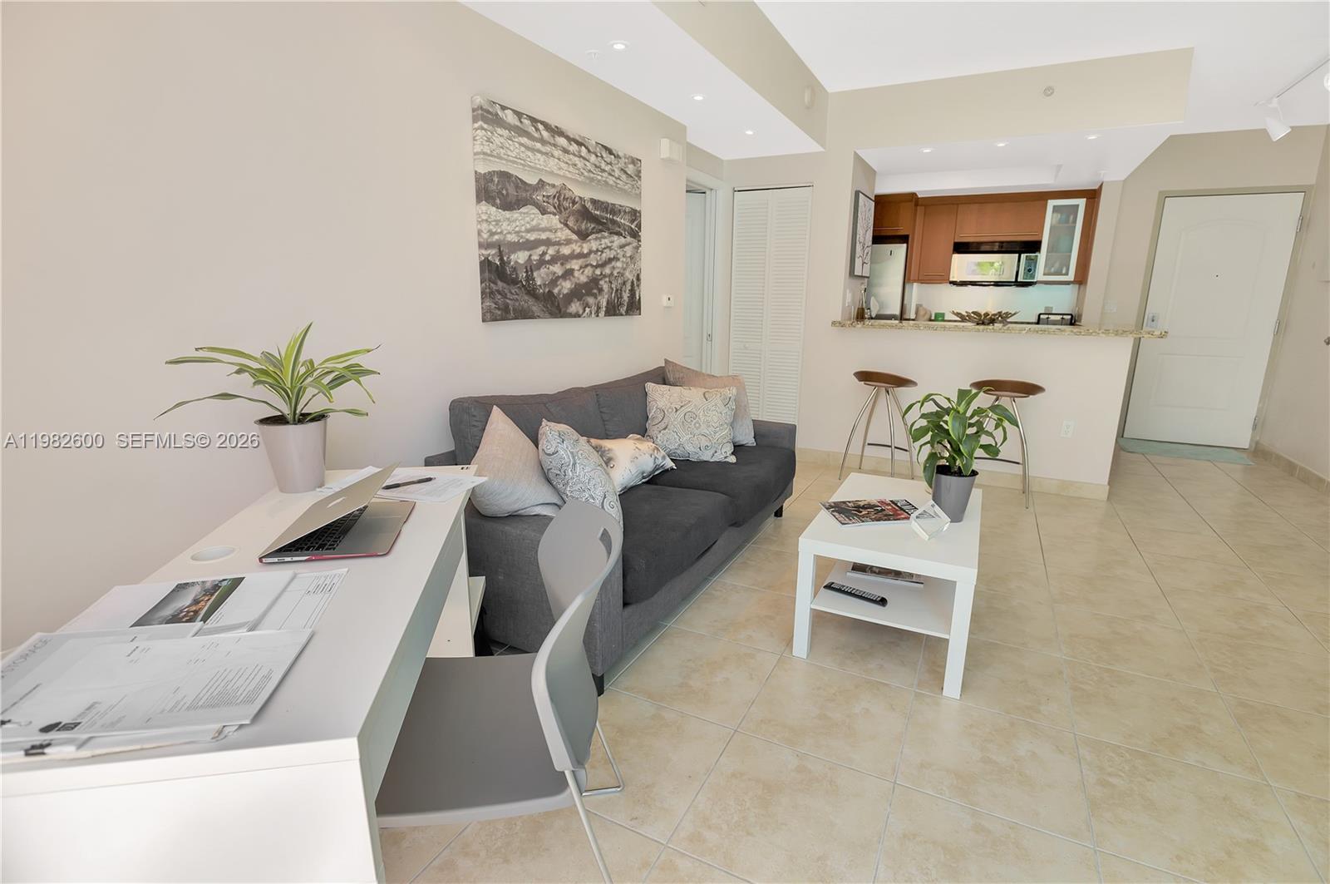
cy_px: 442
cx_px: 665
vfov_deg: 70.3
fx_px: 627
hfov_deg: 93.3
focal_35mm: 17
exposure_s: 1/60
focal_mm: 17
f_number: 5
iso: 100
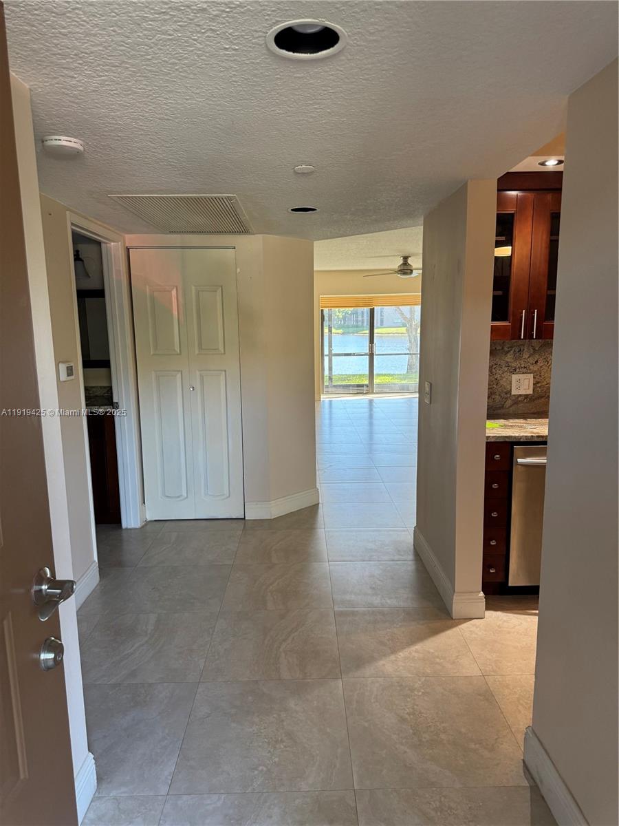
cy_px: 413
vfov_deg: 71.6
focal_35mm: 24
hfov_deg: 56.8
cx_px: 310
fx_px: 572
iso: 200
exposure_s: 1/79
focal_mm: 6.76
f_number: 1.78
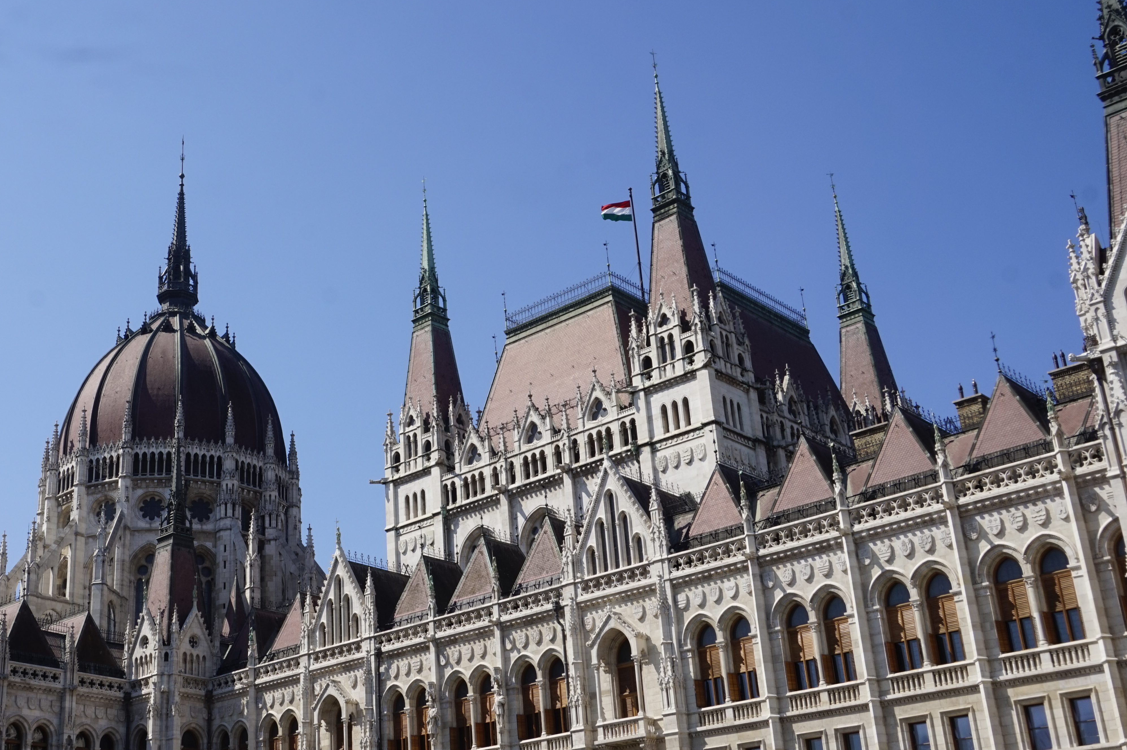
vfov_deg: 29.8
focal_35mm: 45
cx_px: 359
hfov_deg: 42.9
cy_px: 400
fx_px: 1408
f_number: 14
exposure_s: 1/100
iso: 100
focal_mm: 22
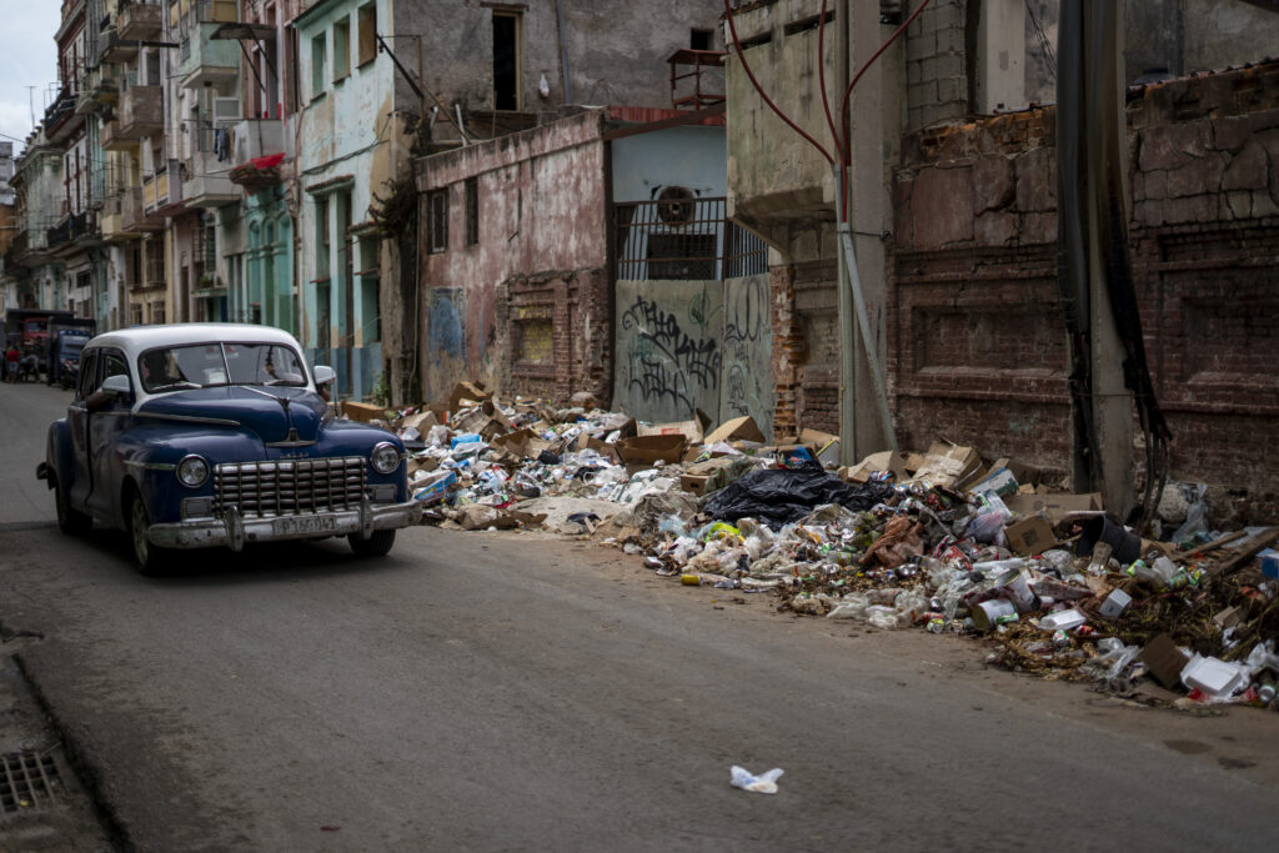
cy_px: 426
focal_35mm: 50
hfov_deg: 39.6
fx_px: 1777
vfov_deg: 27.0
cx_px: 640
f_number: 1.8
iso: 50
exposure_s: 1/5000
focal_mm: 50
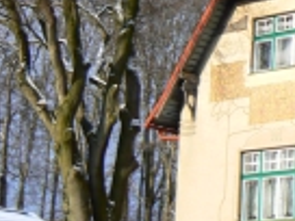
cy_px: 166
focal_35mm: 132
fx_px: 1125
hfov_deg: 13.7
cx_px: 488
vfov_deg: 11.2
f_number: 2.8
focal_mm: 6
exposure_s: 1/1000
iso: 100
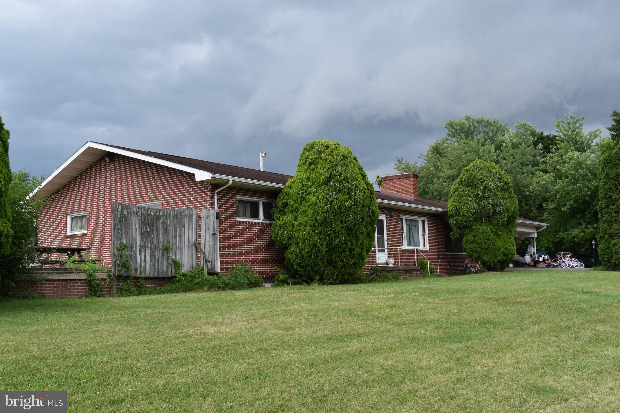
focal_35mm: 36
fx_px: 620
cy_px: 206
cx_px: 310
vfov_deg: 36.9
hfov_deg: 53.1
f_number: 8
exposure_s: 1/250
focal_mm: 24
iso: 280
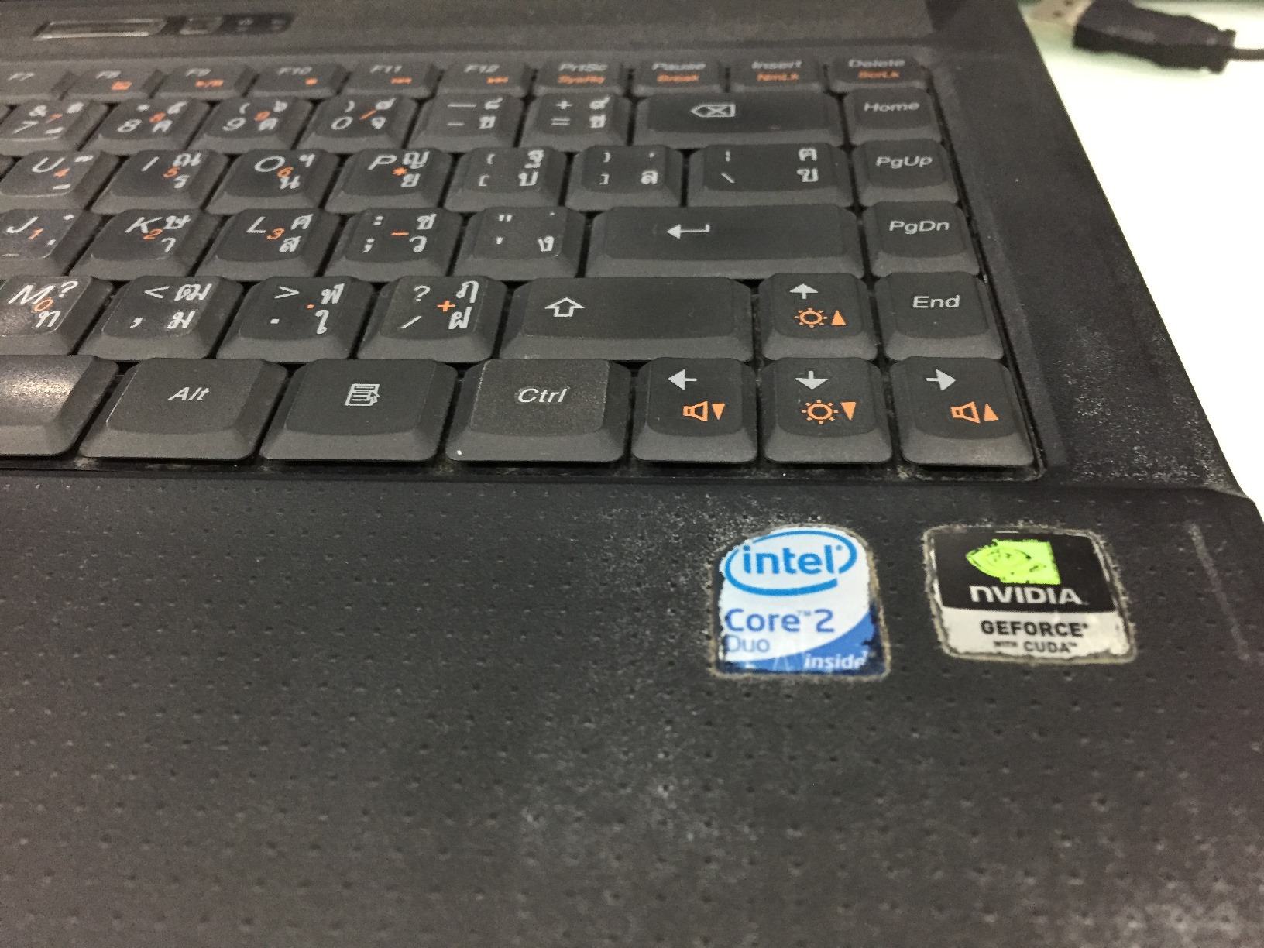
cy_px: 474
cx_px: 632
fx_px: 1059
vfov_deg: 48.2
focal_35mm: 29
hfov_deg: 61.7
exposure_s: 1/25
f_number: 2.2
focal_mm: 4.15
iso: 250
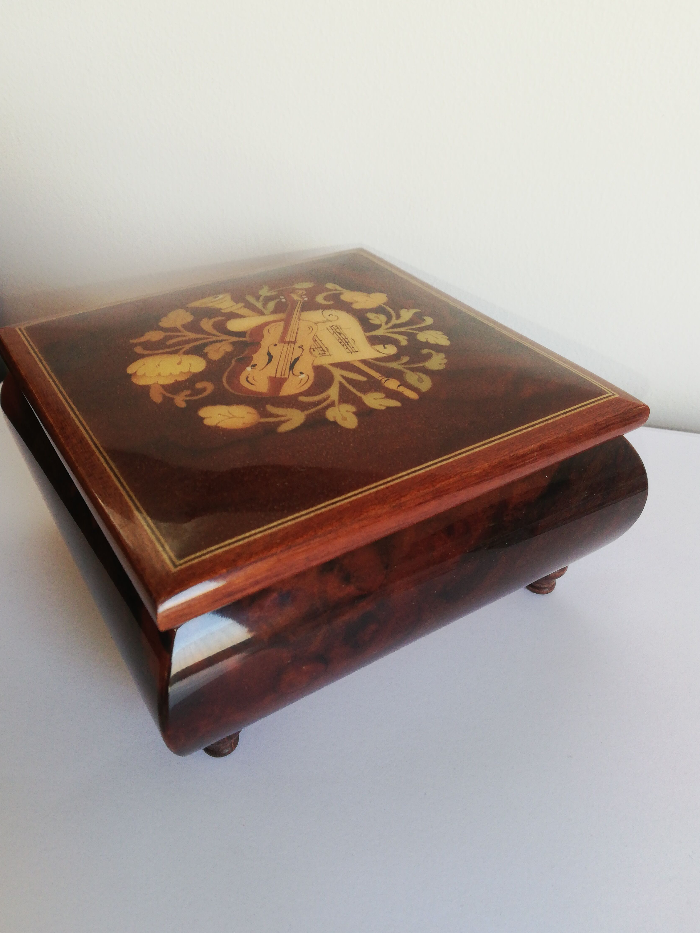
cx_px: 339
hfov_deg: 51.3
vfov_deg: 65.3
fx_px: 728
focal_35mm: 27
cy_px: 476
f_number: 2.2
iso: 100
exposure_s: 1/50
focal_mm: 3.81
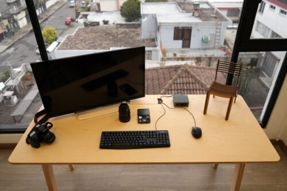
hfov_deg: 65.5
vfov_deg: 46.4
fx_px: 223
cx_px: 144
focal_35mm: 28
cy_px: 96
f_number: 3.5
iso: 1600
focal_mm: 28
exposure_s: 1/400
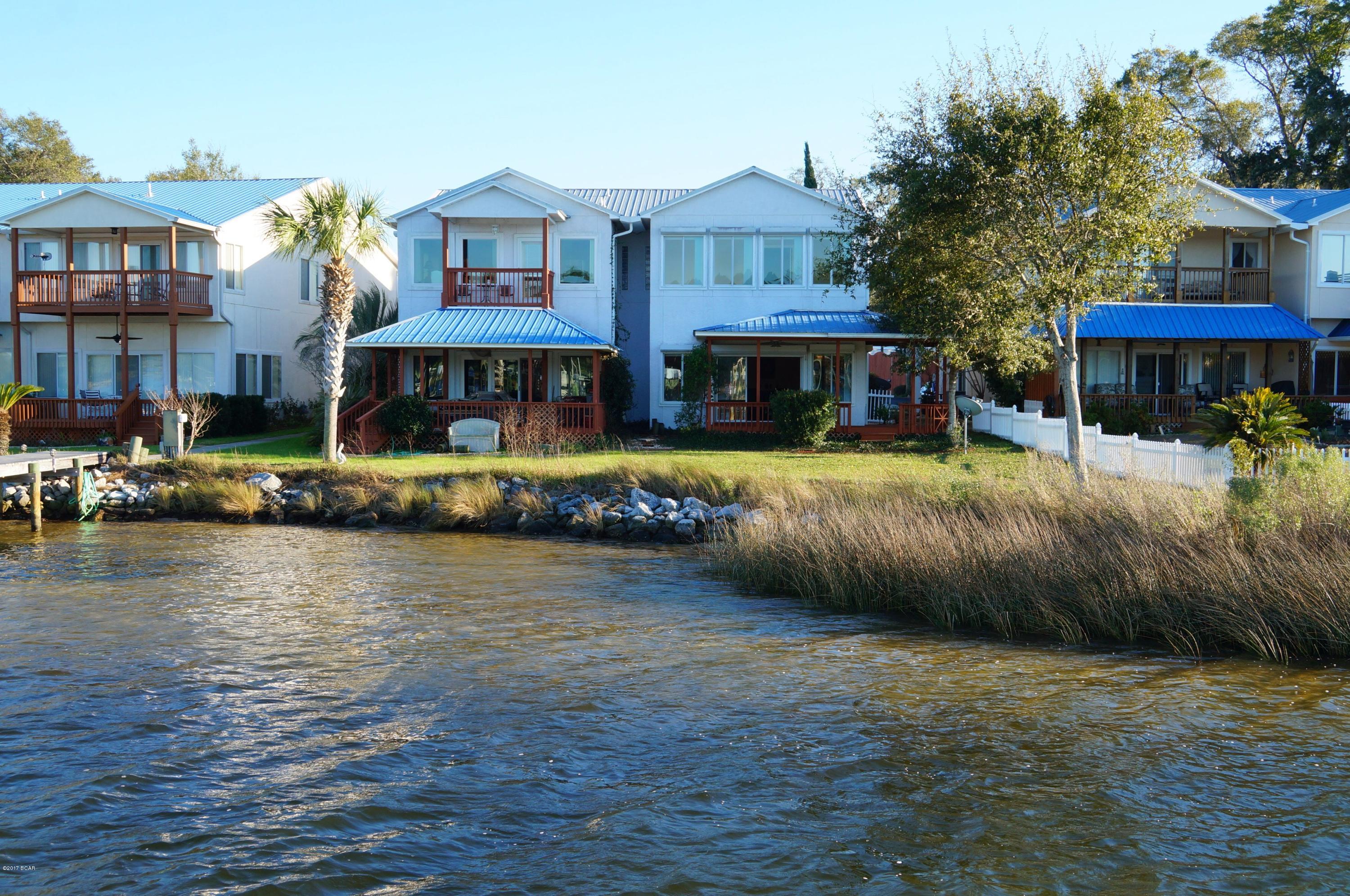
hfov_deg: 49.6
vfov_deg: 34.1
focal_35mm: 39
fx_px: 1460
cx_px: 675
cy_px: 448
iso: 200
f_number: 10
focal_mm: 26
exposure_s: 1/100
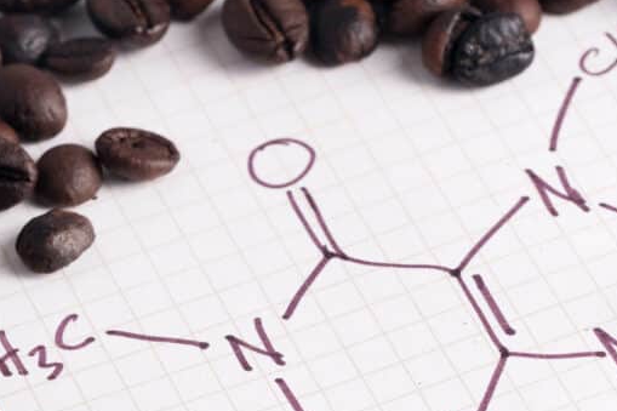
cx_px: 432
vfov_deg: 4.8
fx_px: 4848
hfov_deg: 7.3
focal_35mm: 283
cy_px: 419
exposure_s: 1/125
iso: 200
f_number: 8
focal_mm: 80
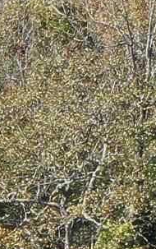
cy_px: 284
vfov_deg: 7.2
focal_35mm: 289
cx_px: -692
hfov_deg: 3.9
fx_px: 1961
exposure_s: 1/40
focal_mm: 10.26
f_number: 3.2
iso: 100
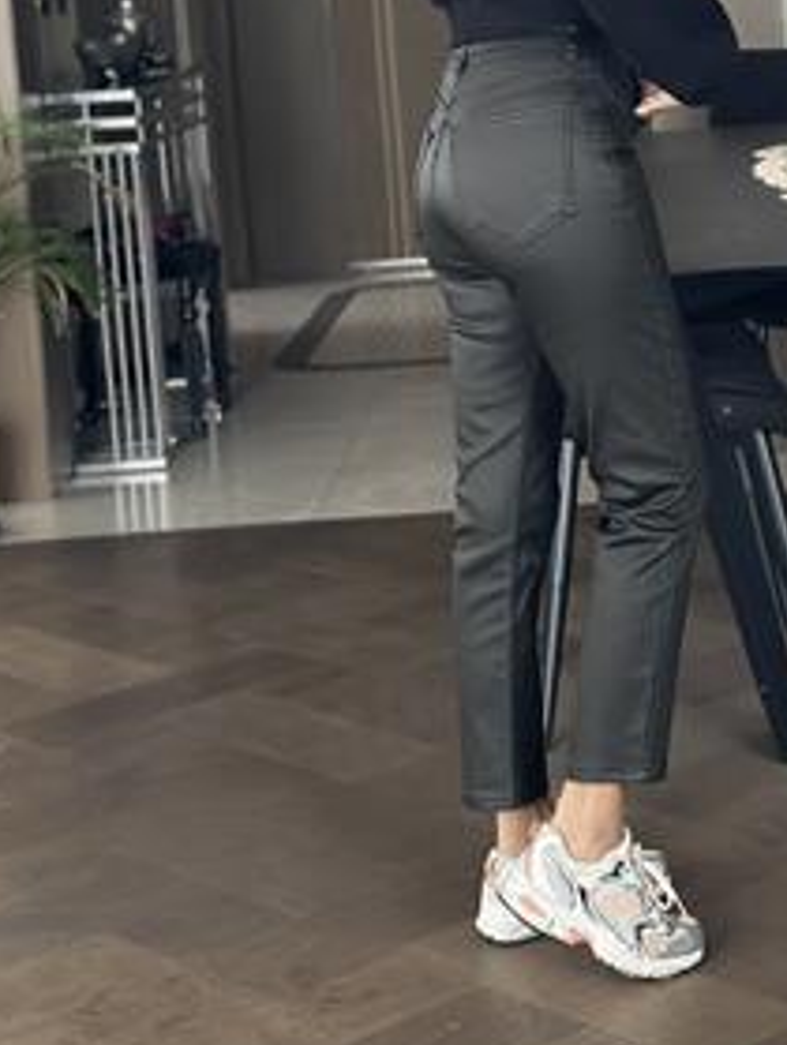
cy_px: 127
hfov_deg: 16.9
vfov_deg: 22.0
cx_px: 573
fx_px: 2631
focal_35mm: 87
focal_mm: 6.86
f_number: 1.78
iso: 640
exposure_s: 1/40
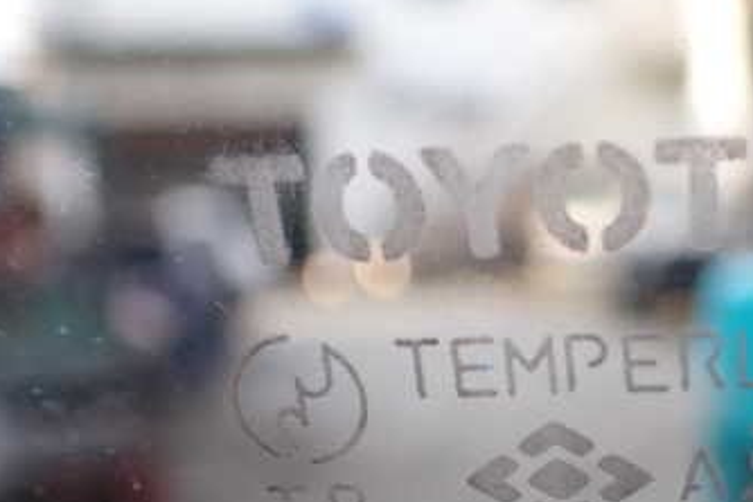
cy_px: 412
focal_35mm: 56
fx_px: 1172
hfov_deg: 34.3
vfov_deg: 23.8
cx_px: 629
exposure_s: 1/200
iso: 100
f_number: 2.3
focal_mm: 5.4
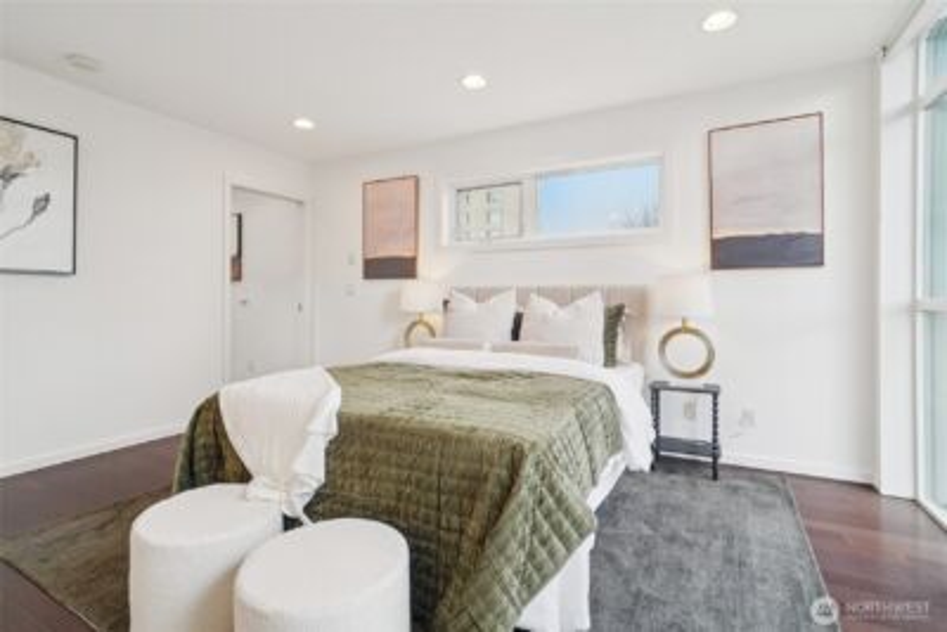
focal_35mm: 16
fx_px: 421
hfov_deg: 96.7
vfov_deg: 73.8
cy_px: 316
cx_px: 474
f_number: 8
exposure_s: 1/125
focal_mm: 16
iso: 1600
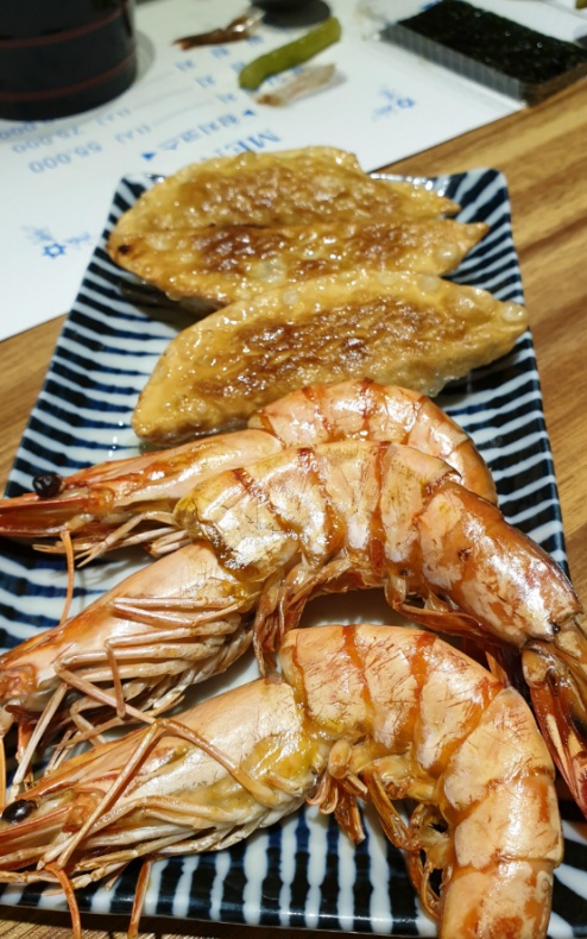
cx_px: 280
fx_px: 768
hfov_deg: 41.8
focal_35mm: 30
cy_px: 460
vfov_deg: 62.9
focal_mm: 4.3
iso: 160
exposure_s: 1/60
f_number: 2.4
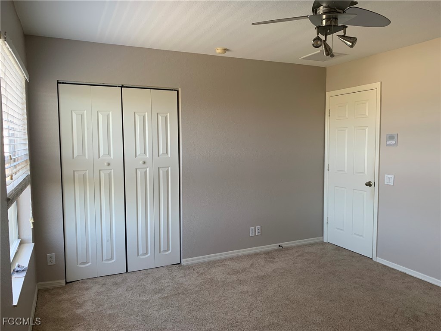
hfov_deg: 67.3
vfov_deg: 53.1
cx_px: 220
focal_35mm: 26
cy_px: 166
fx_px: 331
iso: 80
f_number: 1.8
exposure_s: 1/121
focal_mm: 4.25
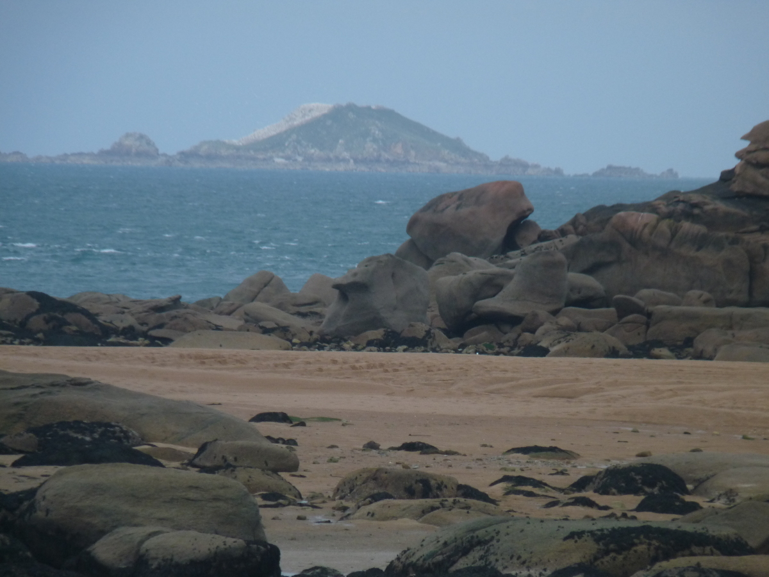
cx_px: 384
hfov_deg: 4.1
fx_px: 10797
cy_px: 288
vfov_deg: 3.1
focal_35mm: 486
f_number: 5.6
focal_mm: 86.4
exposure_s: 1/1000
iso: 200
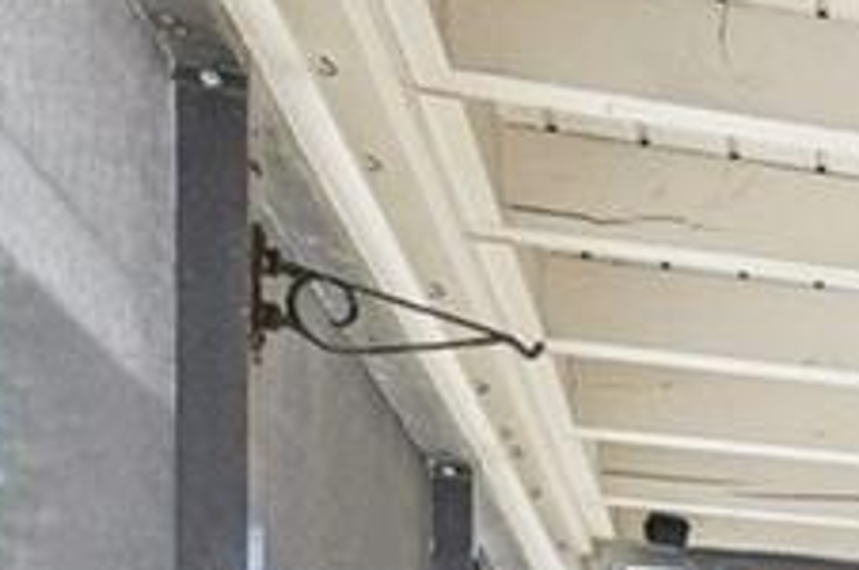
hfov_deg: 12.6
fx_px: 2359
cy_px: 1066
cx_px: 2345
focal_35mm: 99
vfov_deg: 12.4
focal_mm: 14
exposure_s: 1/400
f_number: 8
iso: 400
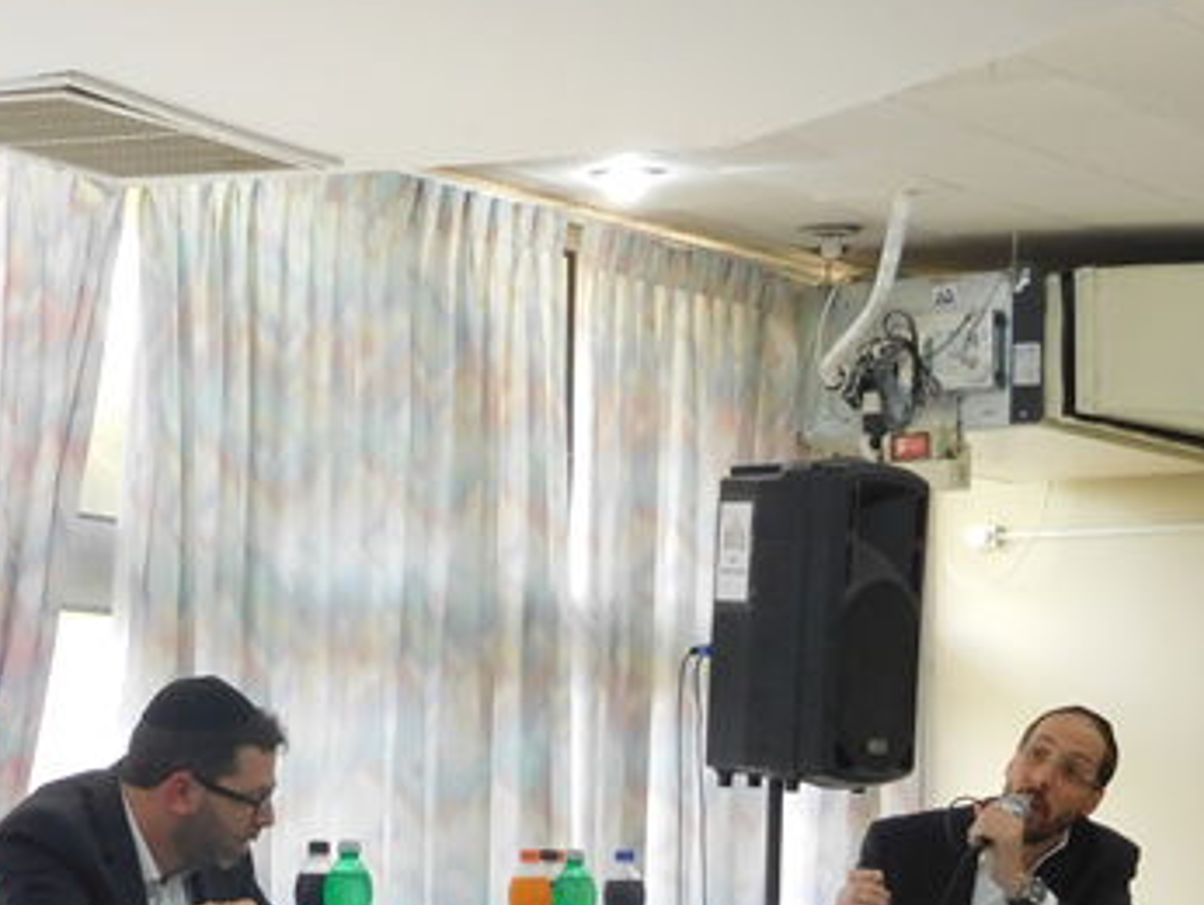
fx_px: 4420
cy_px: 940
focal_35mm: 127
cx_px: -101
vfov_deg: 11.5
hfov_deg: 15.1
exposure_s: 1/30
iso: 250
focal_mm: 9.8
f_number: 4.2
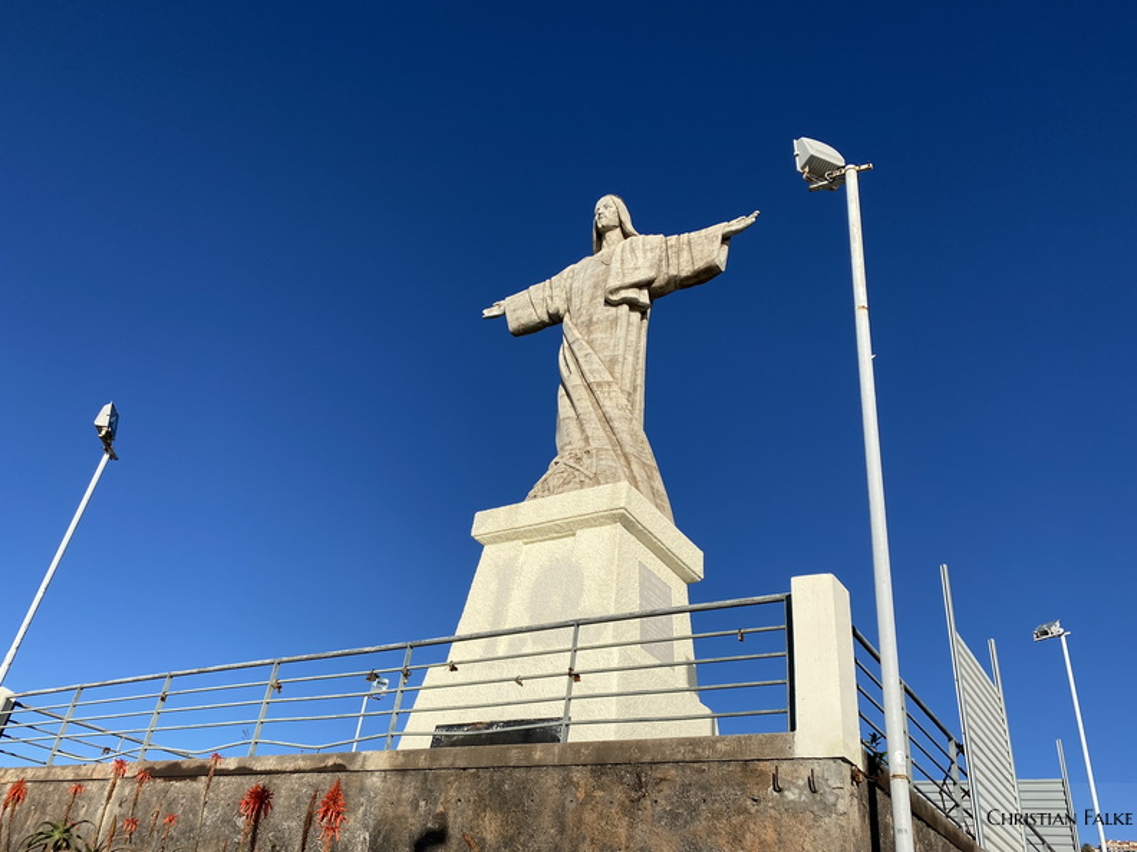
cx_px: 568
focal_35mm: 26
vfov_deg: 53.1
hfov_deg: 67.3
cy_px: 426
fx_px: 854
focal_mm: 4.25
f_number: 1.8
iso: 32
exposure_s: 1/4608
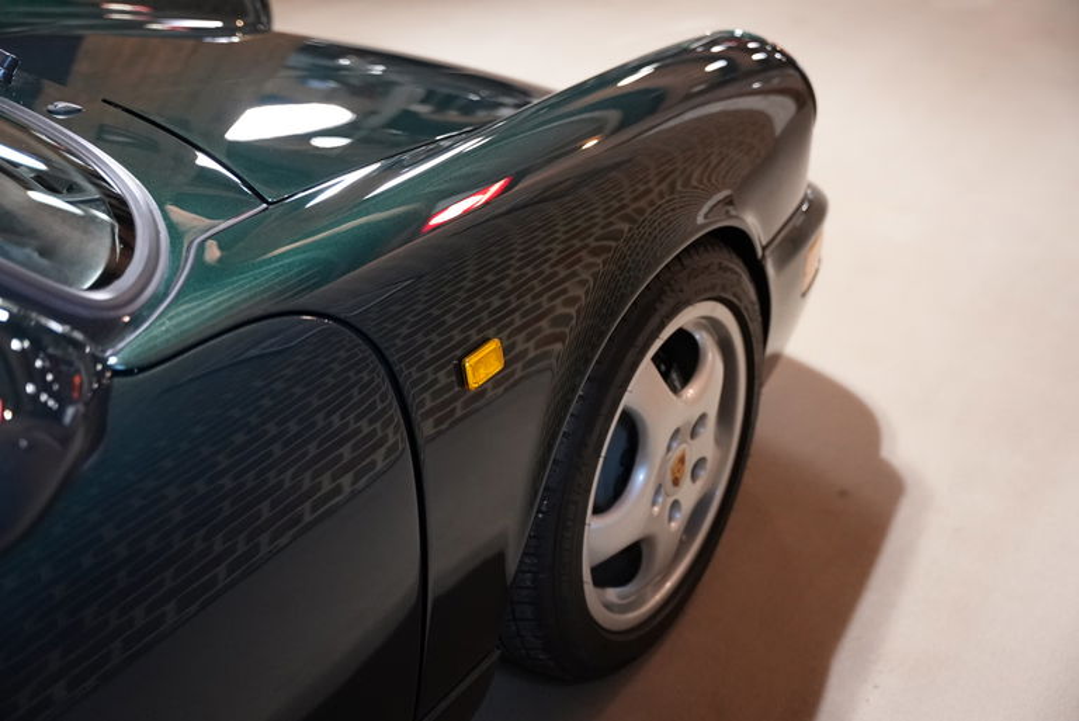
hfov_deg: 48.4
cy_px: 360
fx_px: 1200
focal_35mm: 40
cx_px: 540
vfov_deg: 33.4
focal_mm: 40
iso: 8000
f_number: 2.8
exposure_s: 1/160
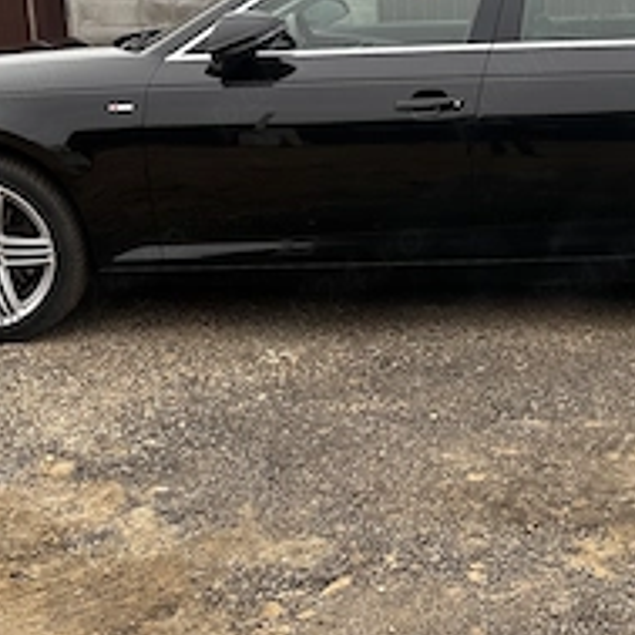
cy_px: 104
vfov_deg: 36.0
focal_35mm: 45
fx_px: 934
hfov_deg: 37.1
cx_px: 433
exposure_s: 1/431
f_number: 1.78
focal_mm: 6.86
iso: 80
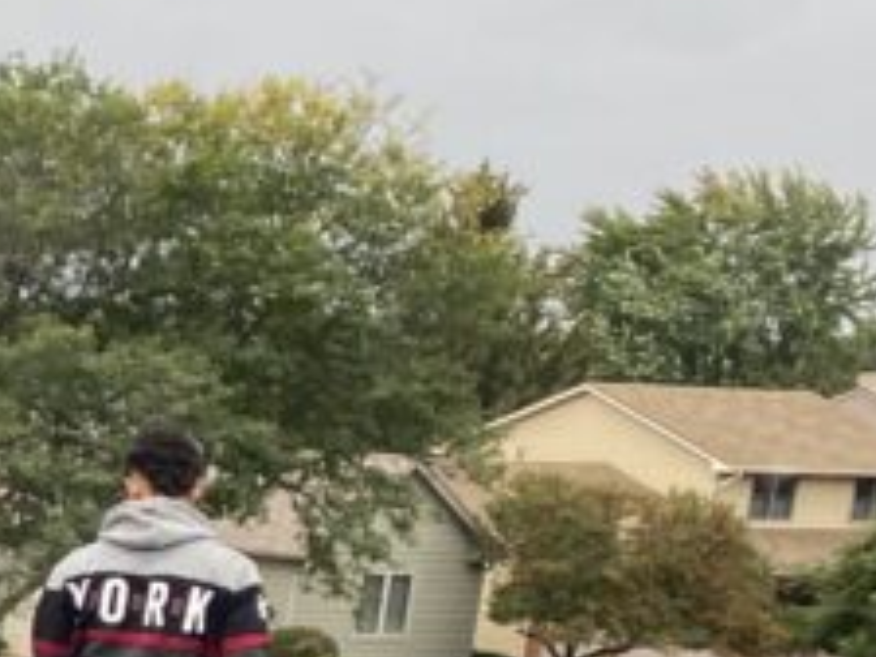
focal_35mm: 119
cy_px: 1126
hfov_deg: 13.7
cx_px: -962
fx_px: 3011
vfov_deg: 11.6
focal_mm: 4.25
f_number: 1.8
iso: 32
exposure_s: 1/402
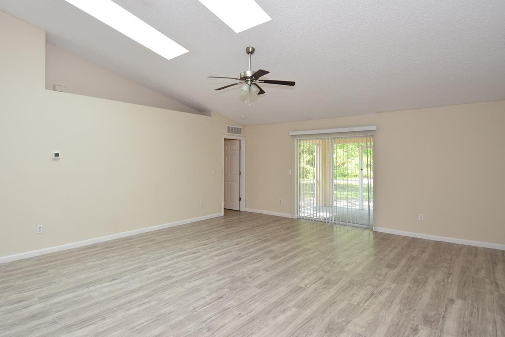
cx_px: 230
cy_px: 156
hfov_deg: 86.7
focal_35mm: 19
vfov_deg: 64.5
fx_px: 267
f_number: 4
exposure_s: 1/60
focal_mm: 10
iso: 220
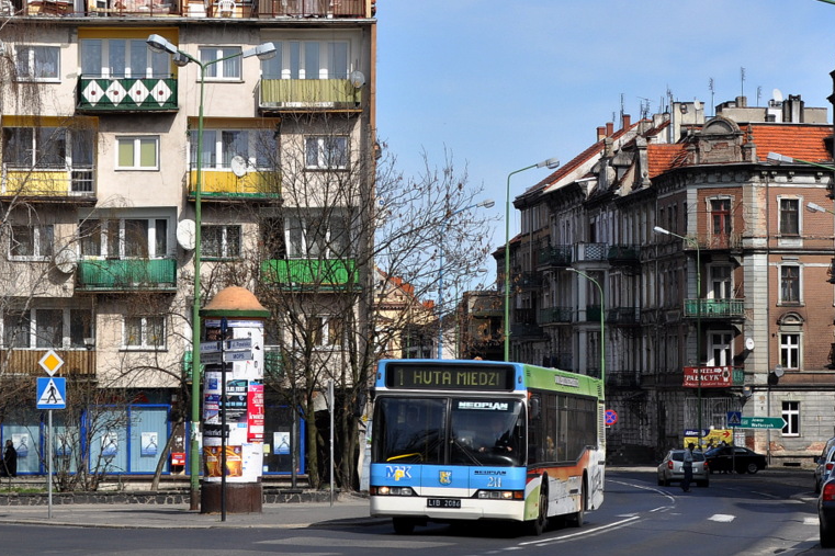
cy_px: 268
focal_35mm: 98
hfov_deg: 20.9
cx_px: 479
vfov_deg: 14.0
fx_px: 2263
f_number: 11
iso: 200
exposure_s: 1/500
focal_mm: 55
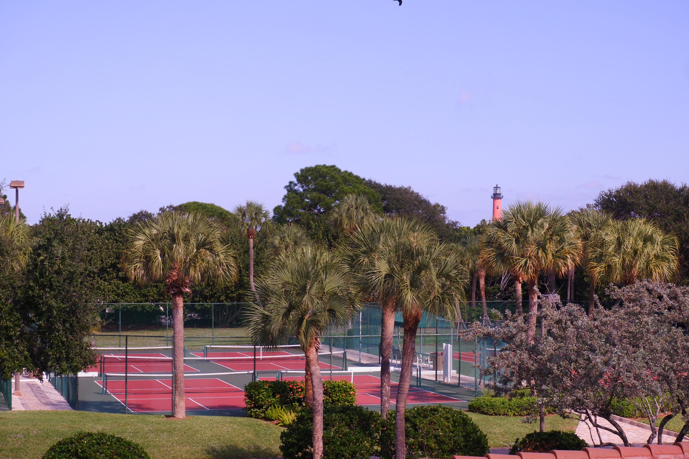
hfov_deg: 29.7
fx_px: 1301
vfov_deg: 20.0
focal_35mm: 68
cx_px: 344
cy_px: 230
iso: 640
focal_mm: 45
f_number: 5.6
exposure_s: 1/2500
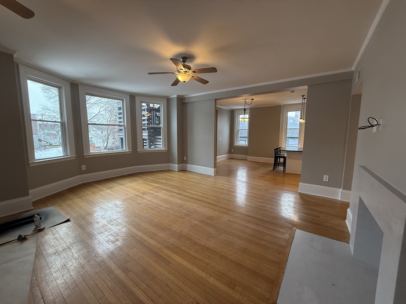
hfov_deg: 102.1
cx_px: 203
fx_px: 164
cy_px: 152
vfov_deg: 85.7
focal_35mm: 14
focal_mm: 2.22
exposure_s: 1/120
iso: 200
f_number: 2.2
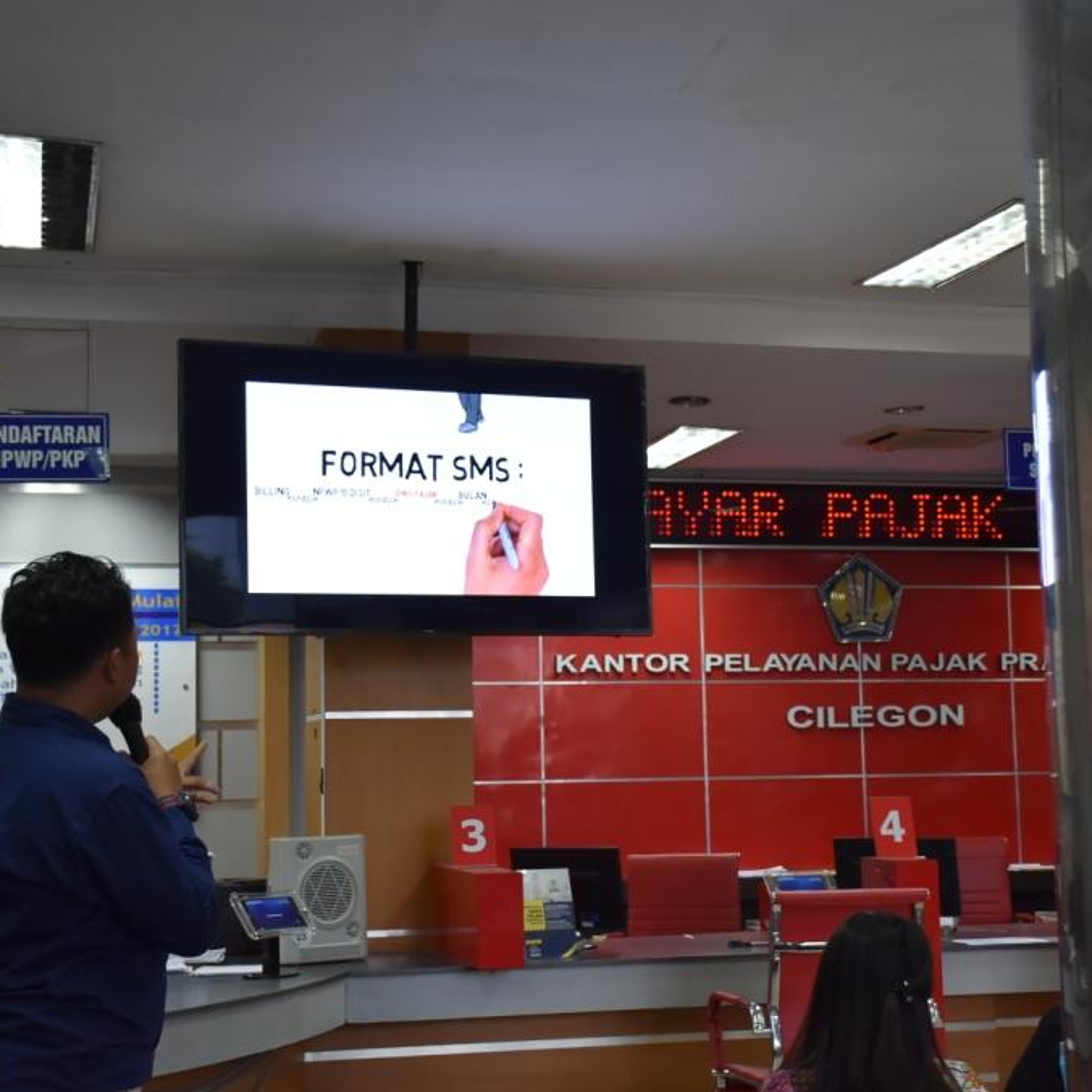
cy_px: 548
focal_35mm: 58
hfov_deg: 29.6
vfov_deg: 29.6
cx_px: 549
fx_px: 2070
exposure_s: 1/60
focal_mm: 30
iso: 900
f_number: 4
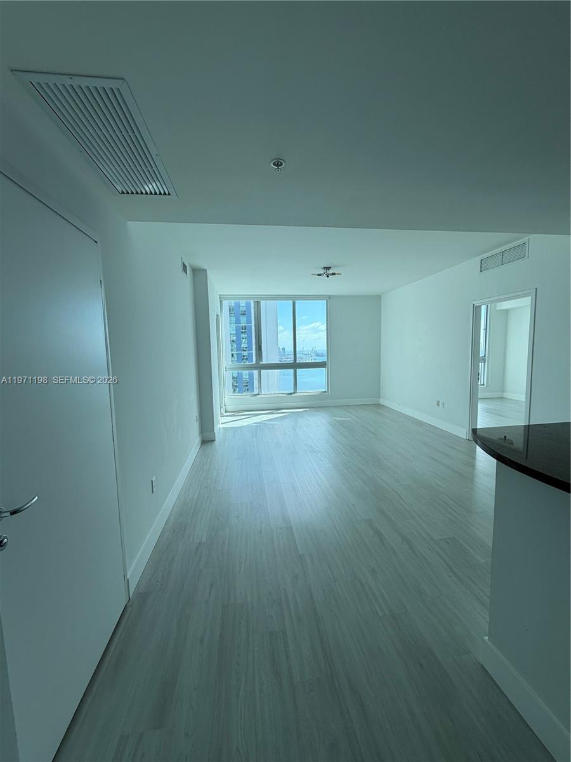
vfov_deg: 102.1
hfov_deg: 85.7
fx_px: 308
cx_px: 286
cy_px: 381
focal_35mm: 14
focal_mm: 2.22
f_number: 2.2
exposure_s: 1/430
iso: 64
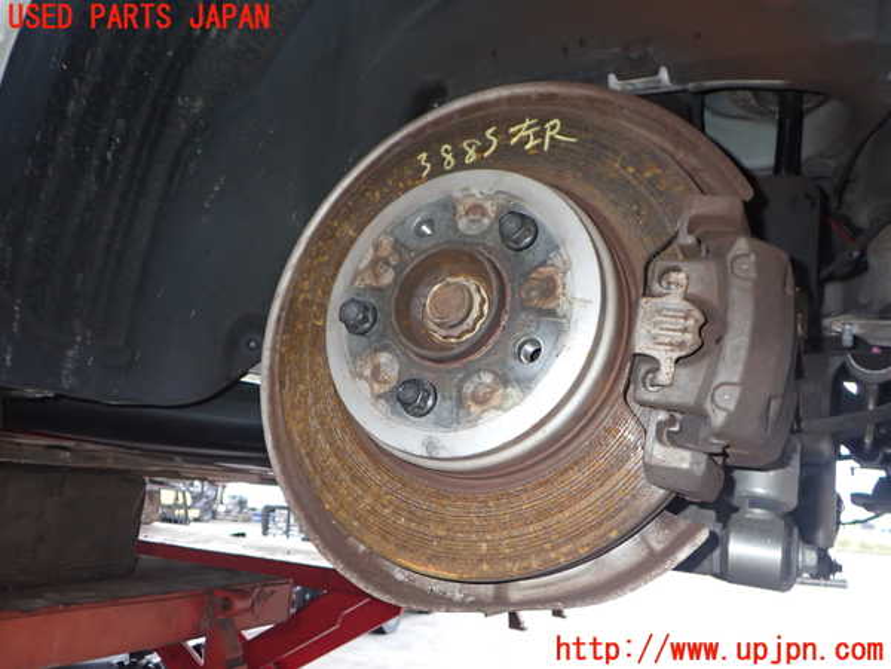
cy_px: 334
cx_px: 446
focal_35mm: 30
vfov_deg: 46.8
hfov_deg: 60.0
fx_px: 772
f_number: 6.3
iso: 400
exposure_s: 1/30
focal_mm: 5.4
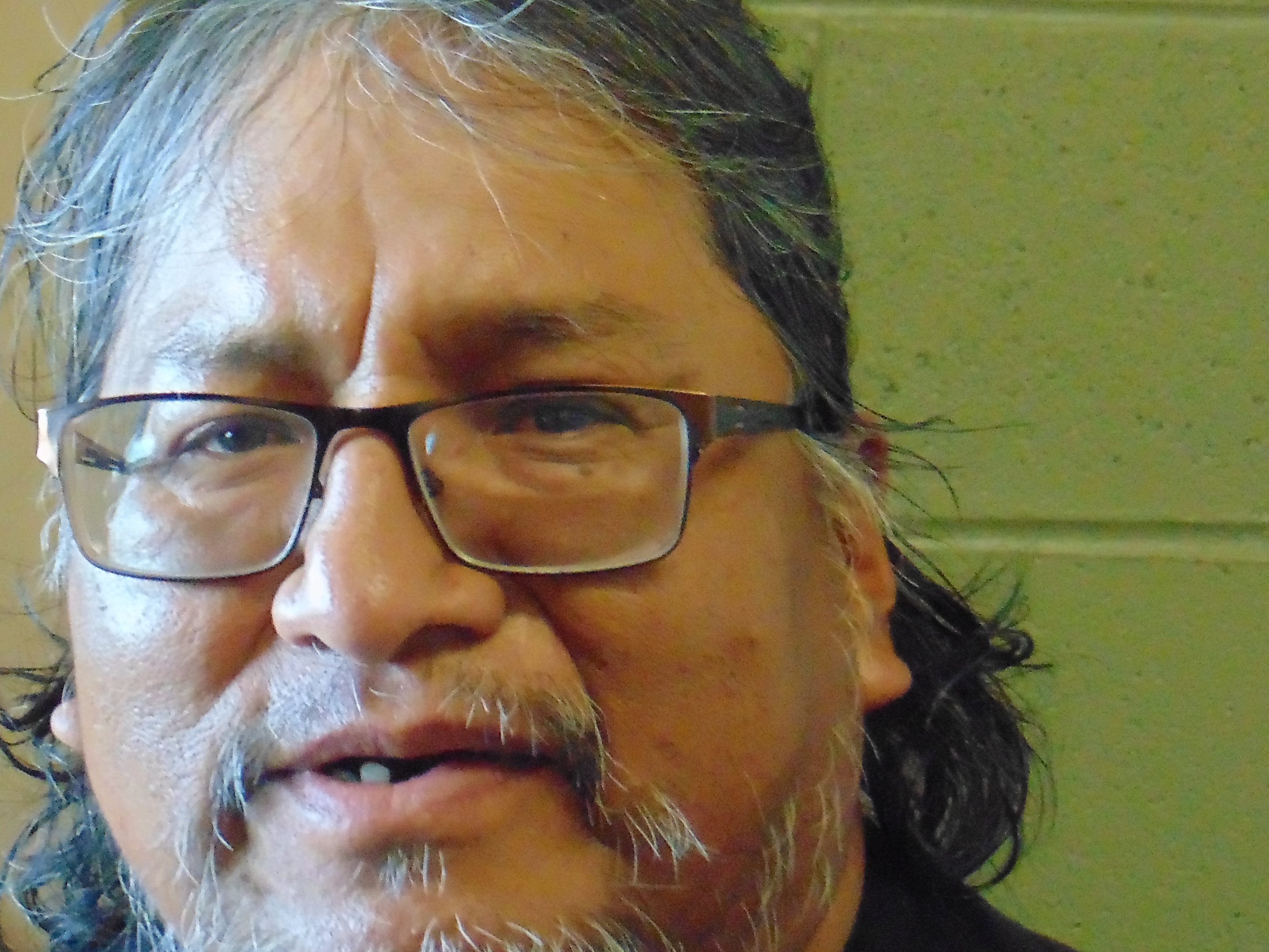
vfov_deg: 11.9
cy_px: 484
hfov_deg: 15.7
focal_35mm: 125
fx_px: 4583
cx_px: 398
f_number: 3.7
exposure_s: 1/40
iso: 800
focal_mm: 12.8
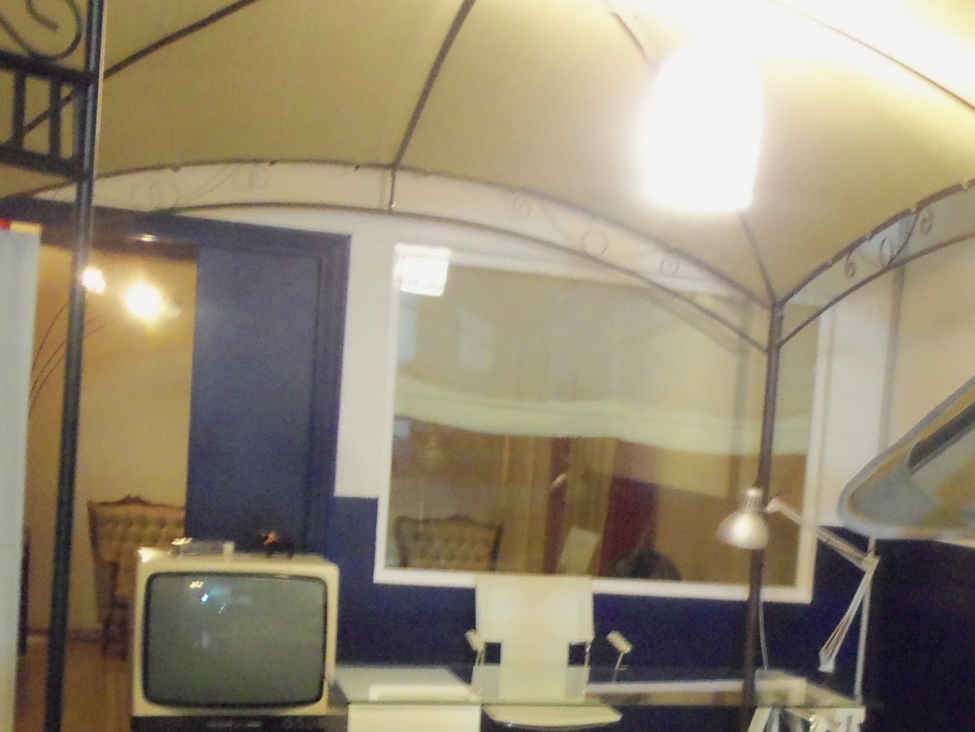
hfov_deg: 32.2
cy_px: 582
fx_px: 1634
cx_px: 794
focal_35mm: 58
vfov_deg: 24.8
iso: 400
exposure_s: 1/6
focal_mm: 5.2
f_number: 3.4
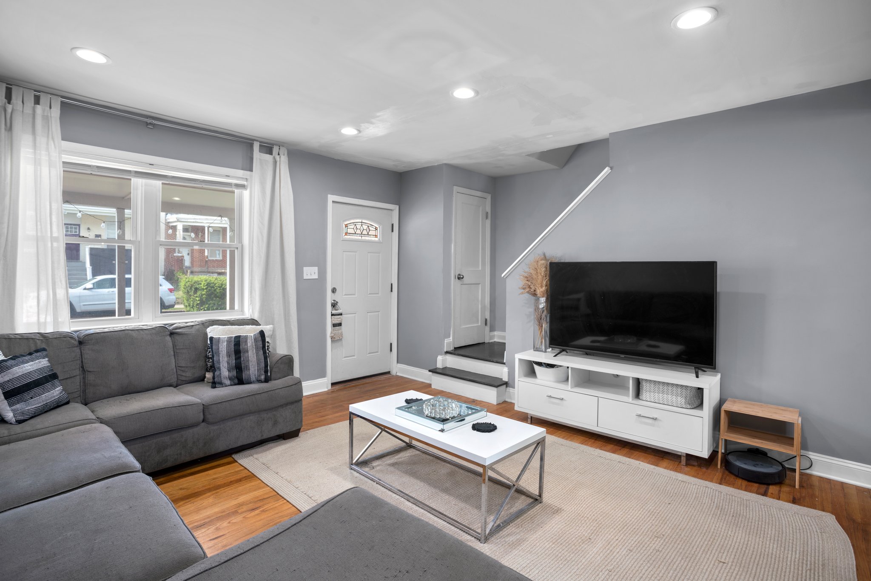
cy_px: 290
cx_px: 436
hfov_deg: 86.9
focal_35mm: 19
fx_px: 460
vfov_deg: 64.6
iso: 100
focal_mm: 19
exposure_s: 1/2
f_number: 8
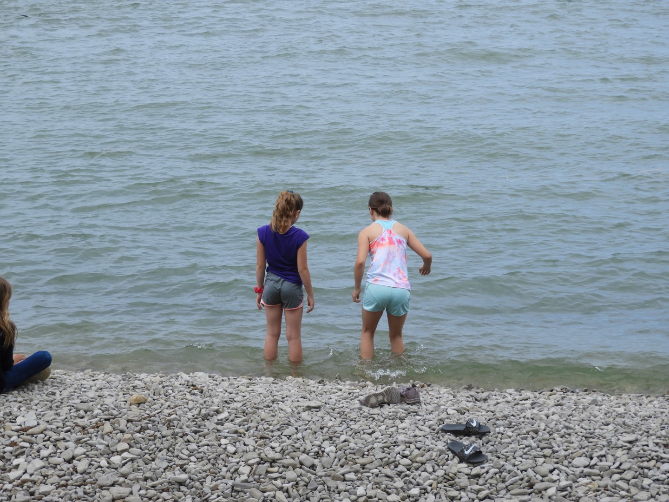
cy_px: 251
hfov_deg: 18.7
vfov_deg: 14.1
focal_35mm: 105
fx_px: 2029
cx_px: 334
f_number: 4.8
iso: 100
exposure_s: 1/500
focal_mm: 18.8
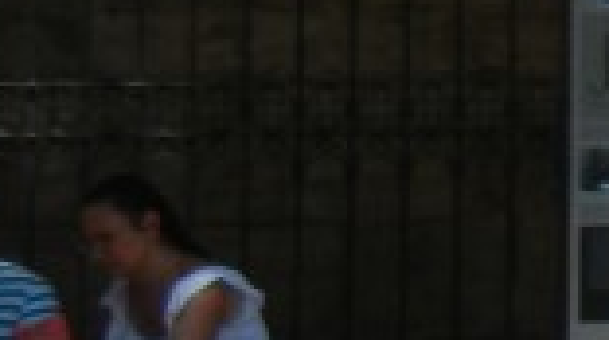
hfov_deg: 5.4
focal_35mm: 373
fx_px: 6011
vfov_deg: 3.2
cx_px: 1971
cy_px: -492
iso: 160
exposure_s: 1/980
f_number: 3.9
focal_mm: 9.3
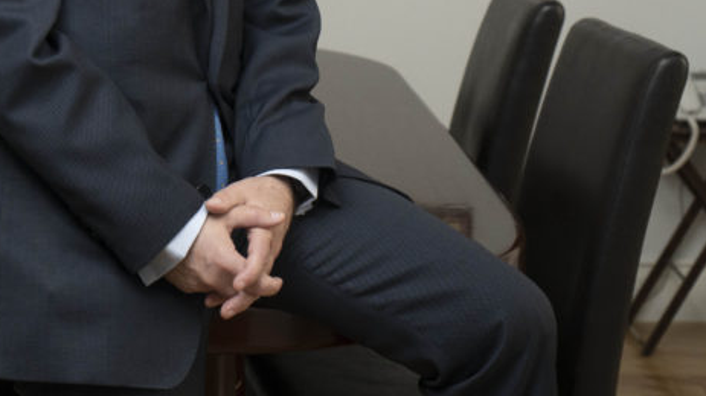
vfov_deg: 11.6
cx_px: 160
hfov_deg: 20.8
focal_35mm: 102
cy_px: -83
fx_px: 1909
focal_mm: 44
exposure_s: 1/125
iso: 1600
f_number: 4.5
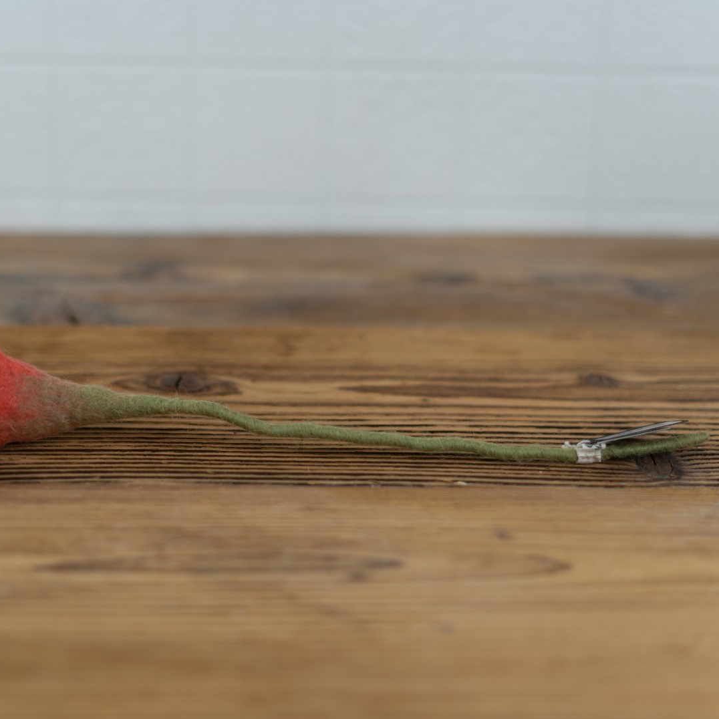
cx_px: 279
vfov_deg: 26.9
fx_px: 1504
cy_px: 360
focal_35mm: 64
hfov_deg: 26.8
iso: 250
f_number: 2
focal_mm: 50
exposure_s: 1/160
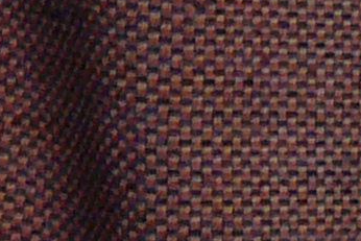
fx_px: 2698
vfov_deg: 4.9
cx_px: 861
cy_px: 708
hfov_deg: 7.2
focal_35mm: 269
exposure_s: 1/8
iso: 200
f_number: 2.8
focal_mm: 5.2
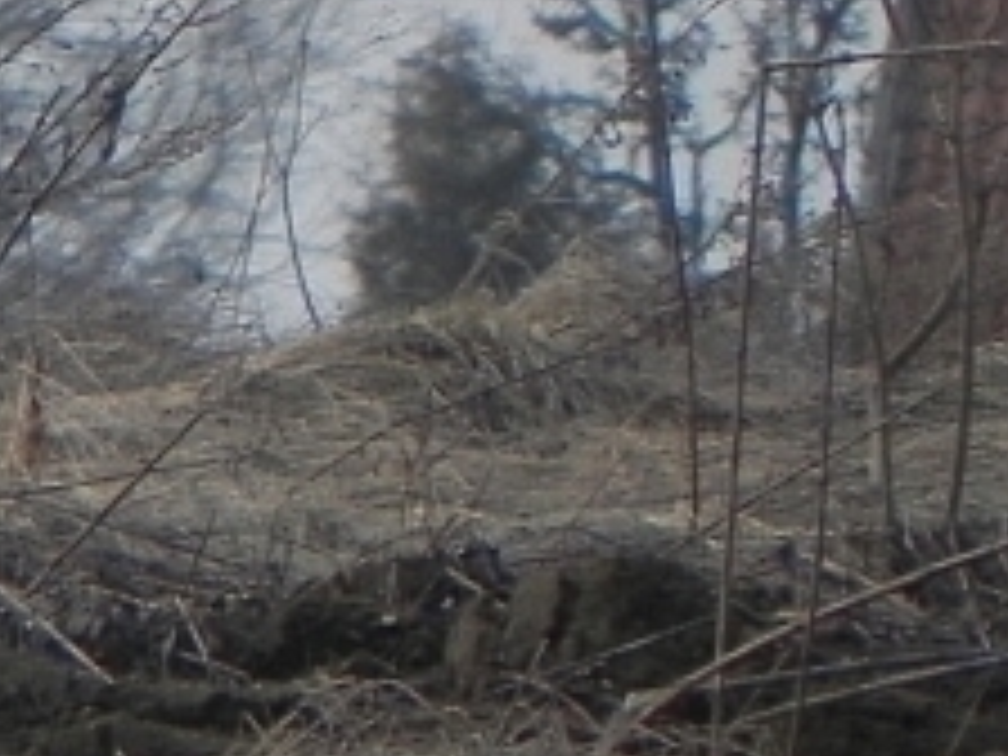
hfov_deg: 0.6
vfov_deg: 0.5
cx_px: -1260
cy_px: 360
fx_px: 90329
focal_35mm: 3102
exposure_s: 1/173
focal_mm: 120
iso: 160
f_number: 5
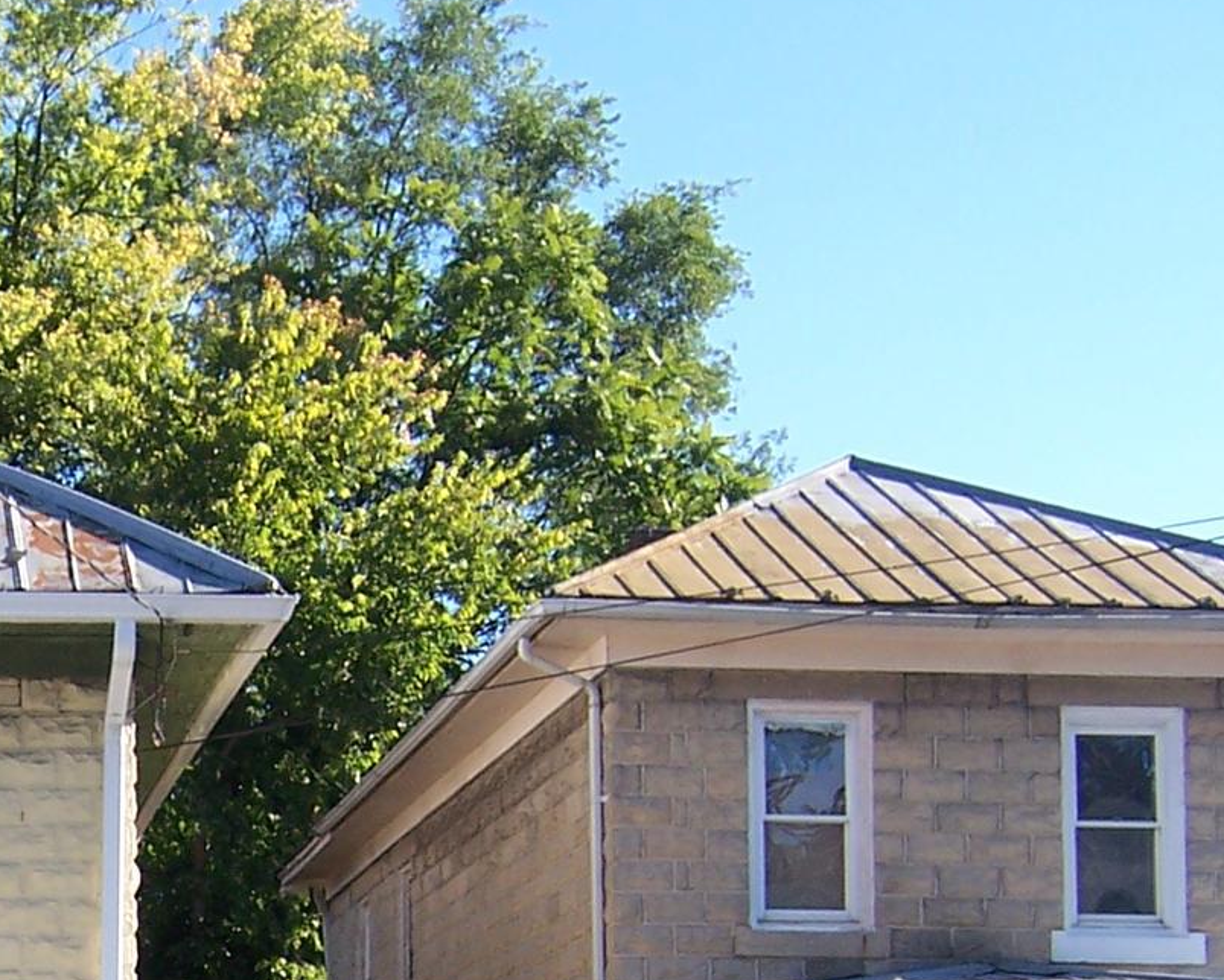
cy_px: 1146
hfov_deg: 21.7
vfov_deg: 17.9
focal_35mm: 82
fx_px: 2972
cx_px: -210
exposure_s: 1/350
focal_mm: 5.5
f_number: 3.4
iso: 80
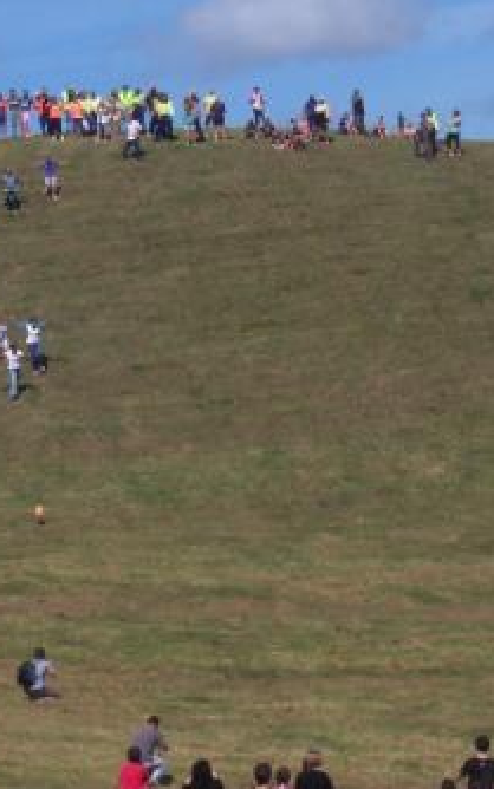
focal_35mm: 158
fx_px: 3401
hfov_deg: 8.3
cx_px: 45
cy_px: 394
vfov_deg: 13.2
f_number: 9.5
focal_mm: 16.8
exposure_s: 1/350
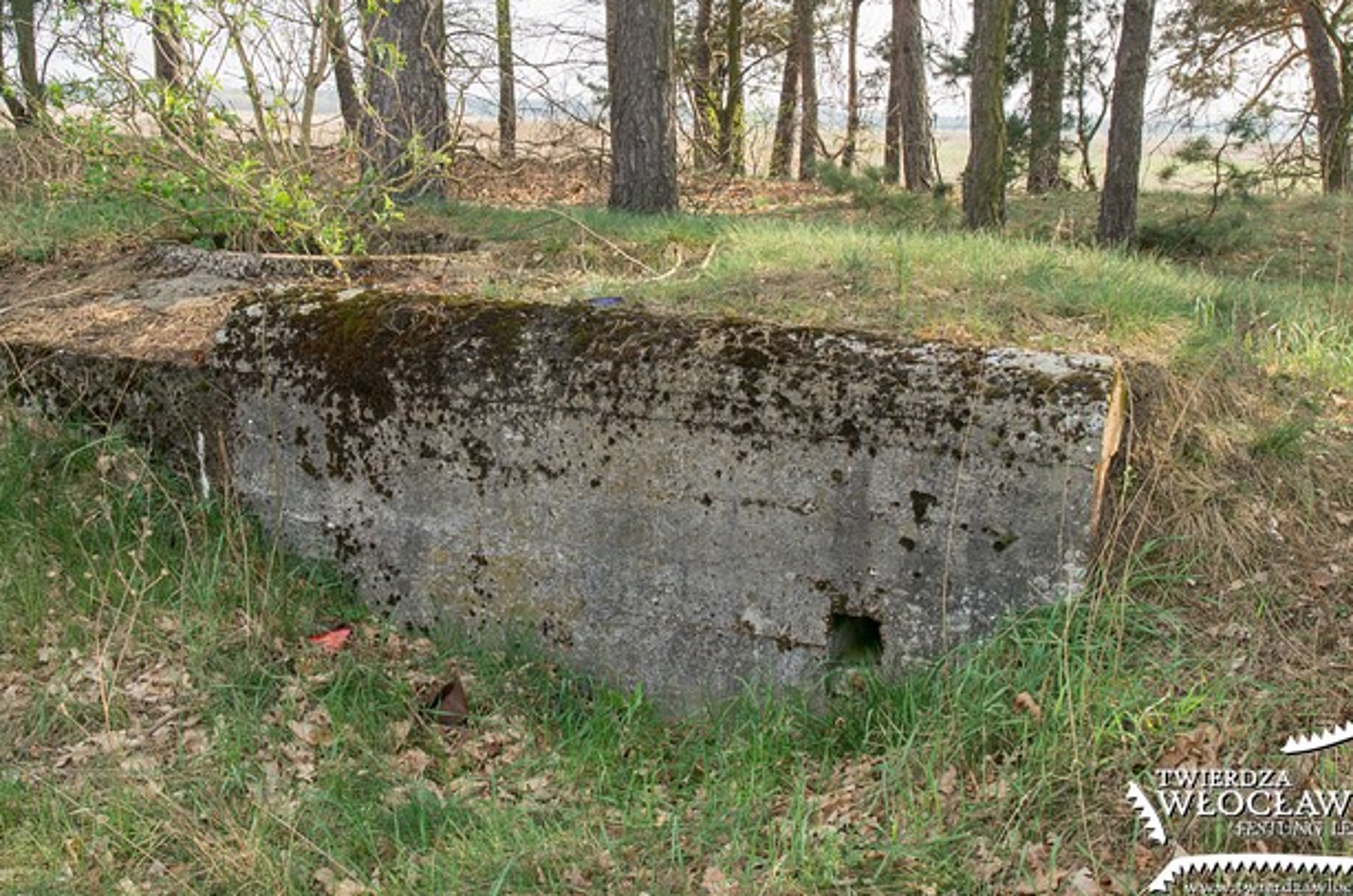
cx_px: 619
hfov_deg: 41.9
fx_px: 1763
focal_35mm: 47
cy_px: 371
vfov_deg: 28.5
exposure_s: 1/80
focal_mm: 26
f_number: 8
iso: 400
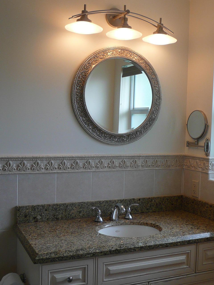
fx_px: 346
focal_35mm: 42
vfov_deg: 44.8
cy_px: 142
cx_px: 107
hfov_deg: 34.3
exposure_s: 1/40
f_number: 3.3
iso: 100
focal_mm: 4.6
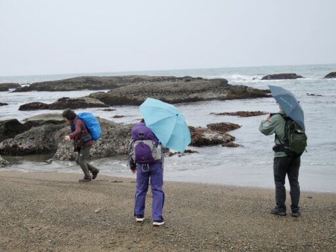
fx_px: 485
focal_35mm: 50
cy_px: 126
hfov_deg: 38.2
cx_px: 168
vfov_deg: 29.1
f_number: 5.6
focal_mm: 25
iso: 200
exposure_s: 1/100
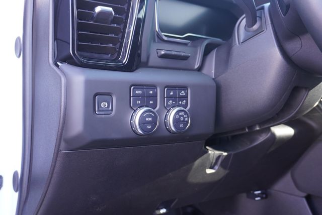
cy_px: 108
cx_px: 161
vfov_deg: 36.9
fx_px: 322
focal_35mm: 36
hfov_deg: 53.1
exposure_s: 1/60
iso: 800
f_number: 4.5
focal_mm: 24
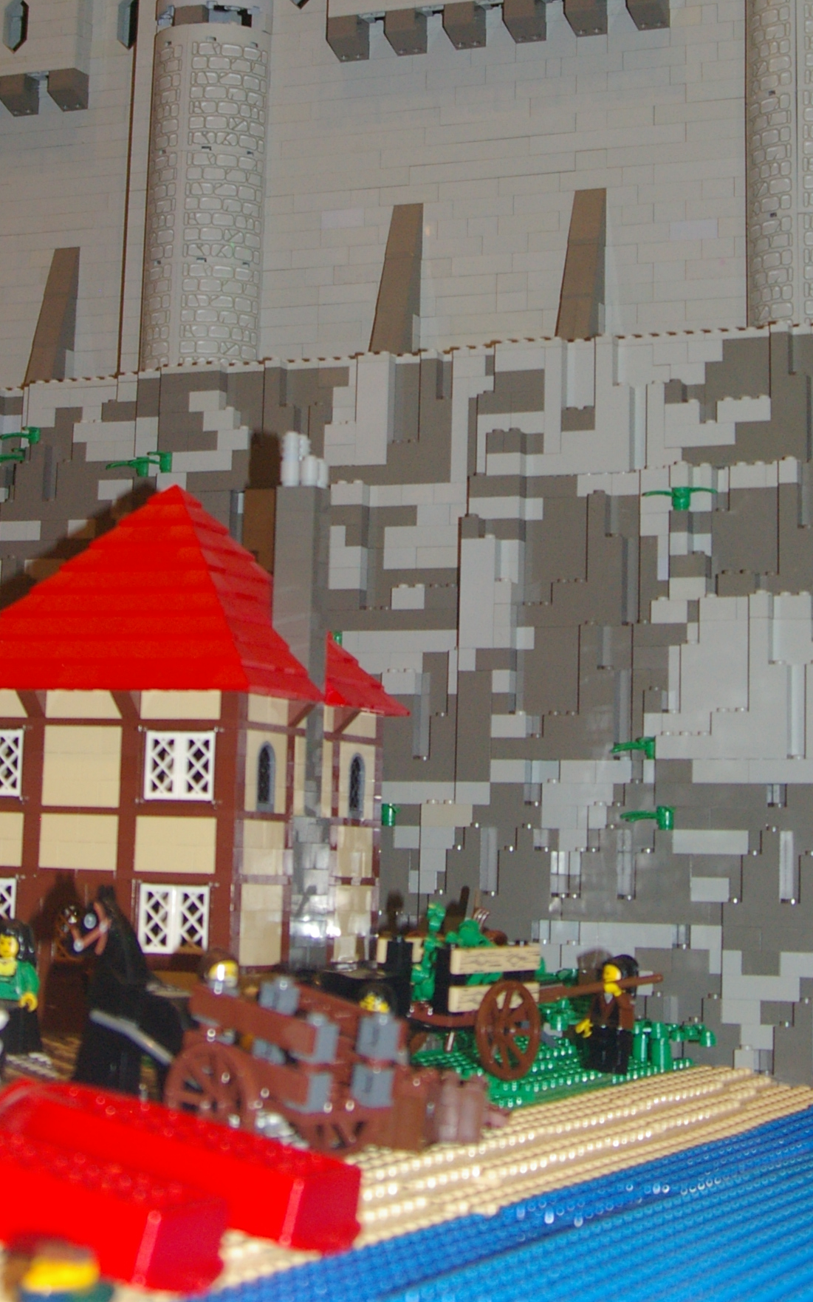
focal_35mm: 73
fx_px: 2588
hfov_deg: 17.8
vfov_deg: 27.7
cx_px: 337
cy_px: 262
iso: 800
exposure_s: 1/45
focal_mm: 28
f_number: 5.6
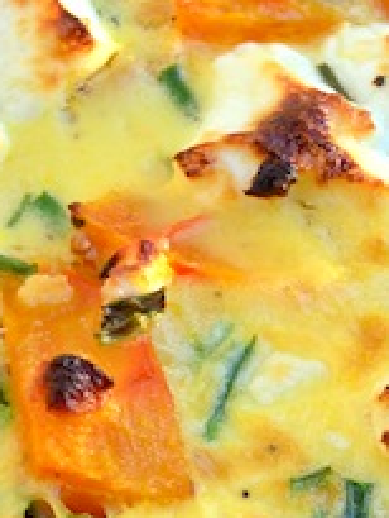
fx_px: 2799
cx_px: 513
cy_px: 563
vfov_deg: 10.4
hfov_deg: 7.8
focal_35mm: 187
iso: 400
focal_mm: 26
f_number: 4.2
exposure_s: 1/80
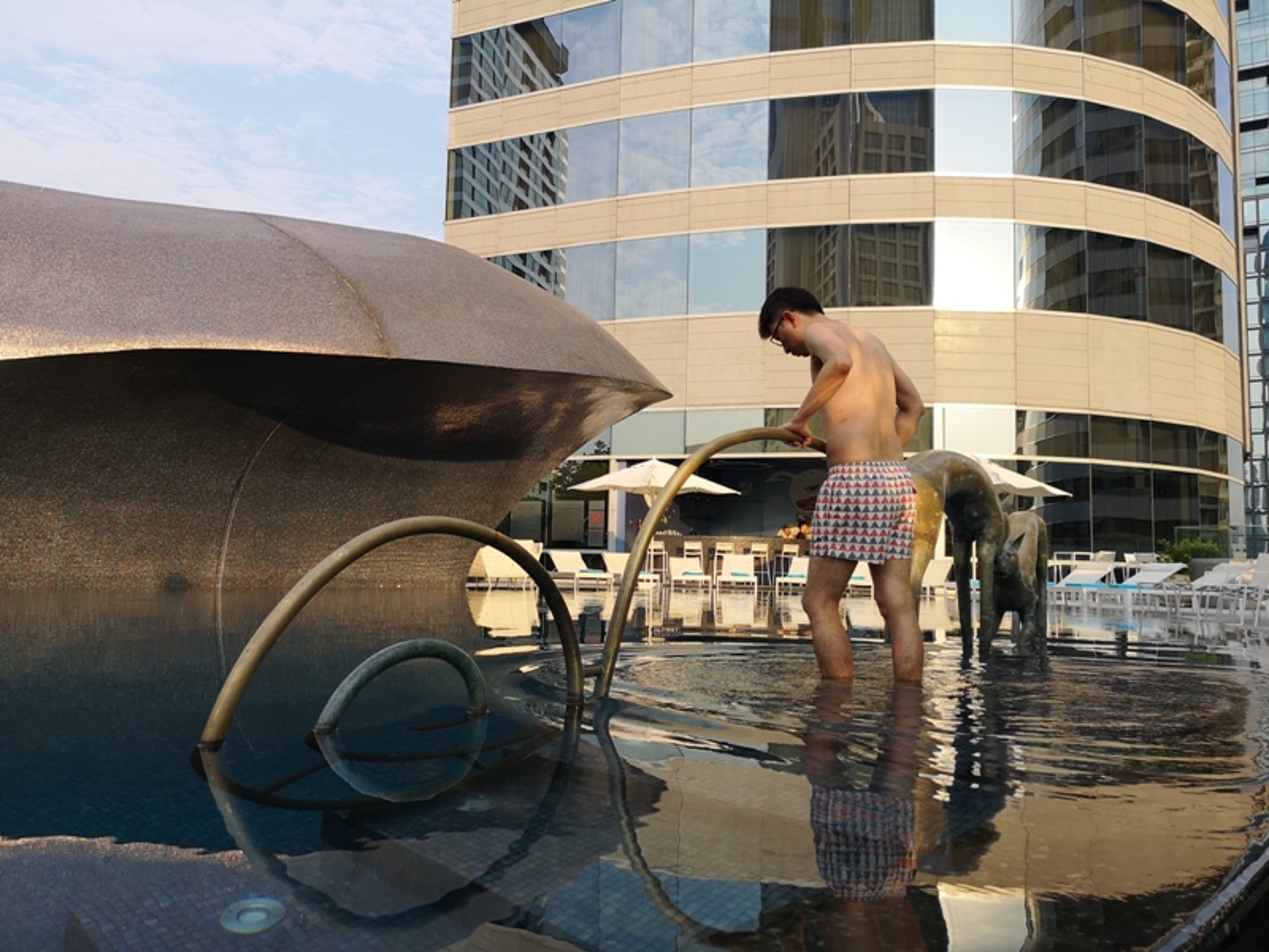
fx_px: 990
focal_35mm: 27
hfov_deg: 65.3
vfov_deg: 51.4
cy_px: 476
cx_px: 634
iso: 50
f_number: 1.8
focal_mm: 3.95
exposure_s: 1/897
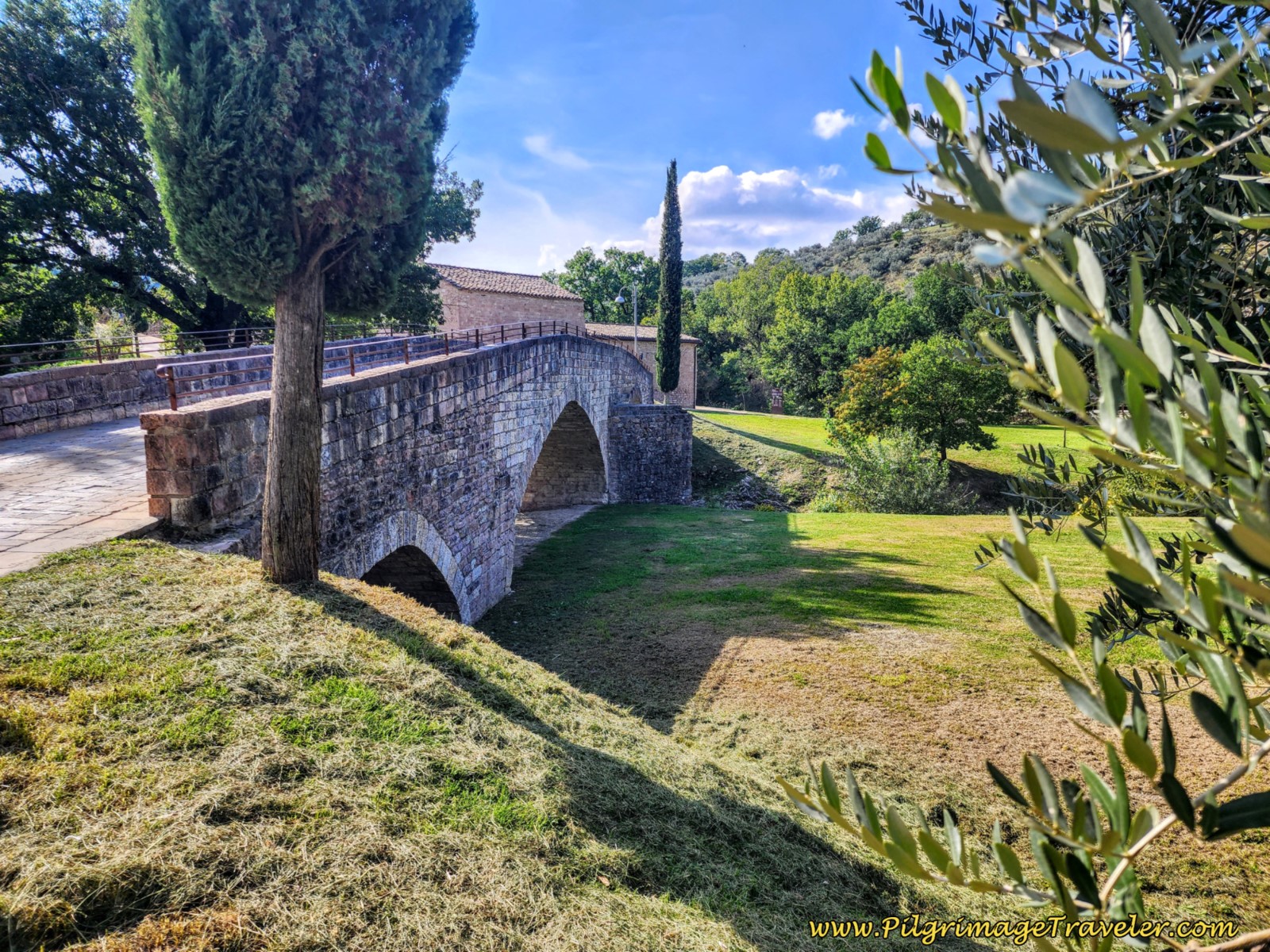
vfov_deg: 58.9
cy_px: 476
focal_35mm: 23
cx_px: 635
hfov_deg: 73.9
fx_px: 844
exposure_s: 1/701
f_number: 1.8
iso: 12
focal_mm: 6.4
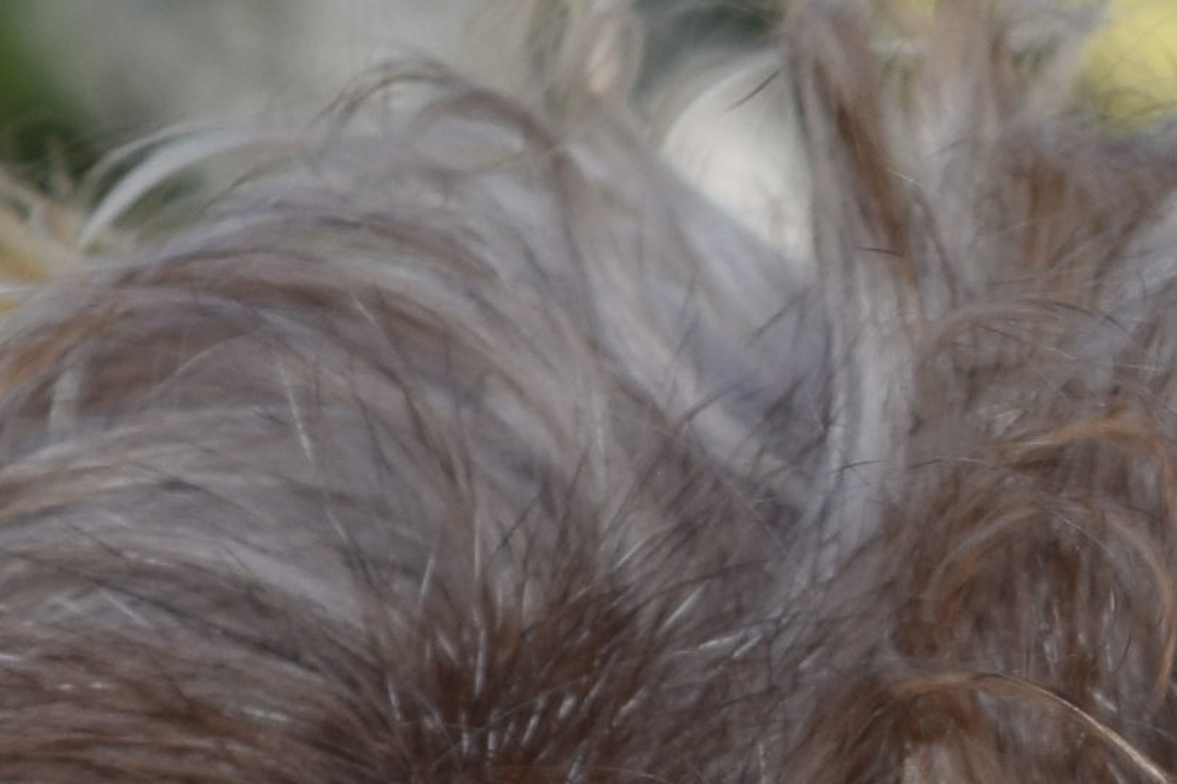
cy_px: 2227
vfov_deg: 2.2
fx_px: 19994
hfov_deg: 3.4
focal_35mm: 612
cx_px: 716
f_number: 9
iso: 100
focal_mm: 55
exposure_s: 1/200
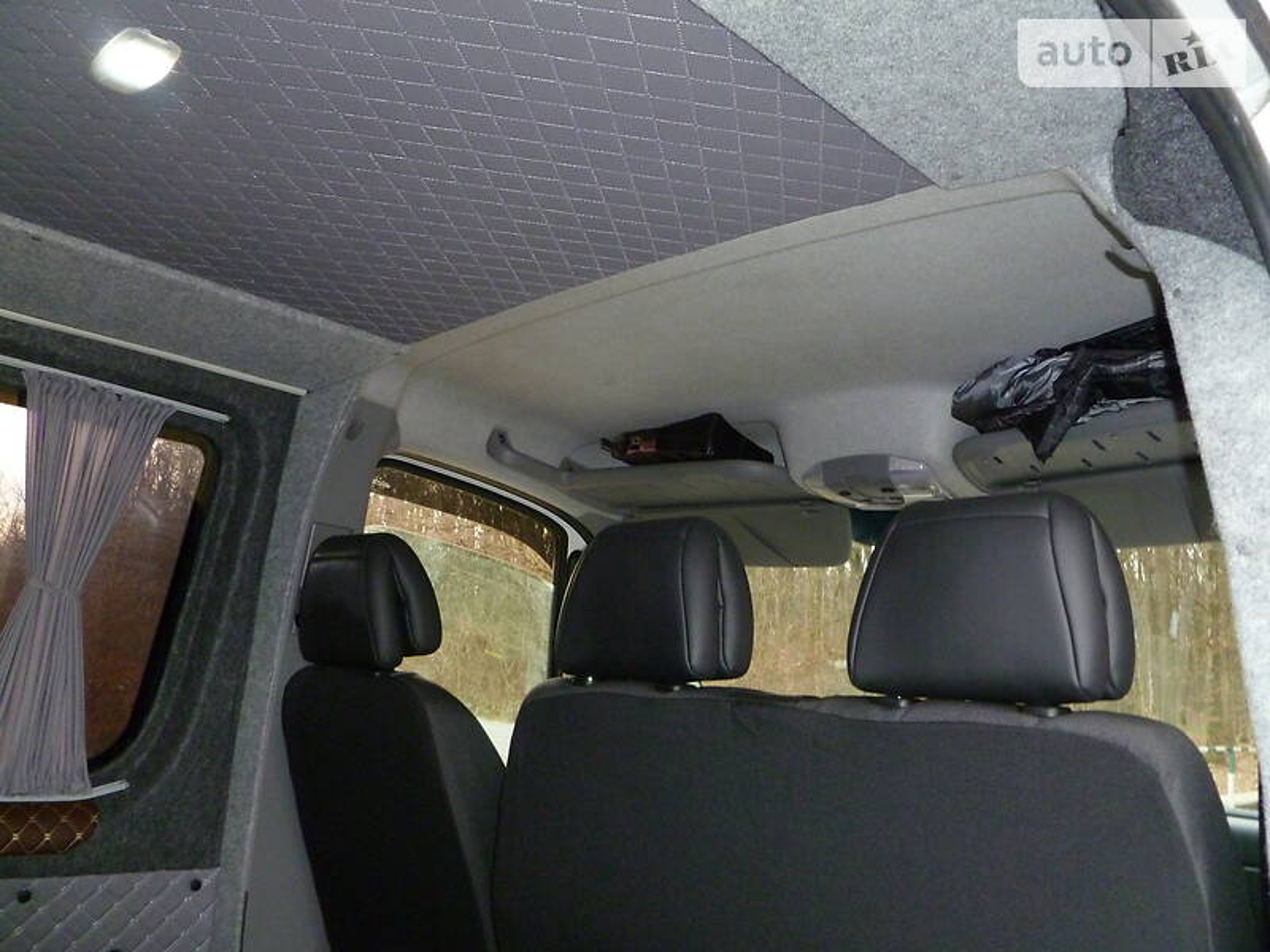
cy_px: 476
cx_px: 635
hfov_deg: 63.4
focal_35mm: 28
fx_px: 1027
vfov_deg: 49.7
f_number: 3.3
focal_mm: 5
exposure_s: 1/60
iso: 400
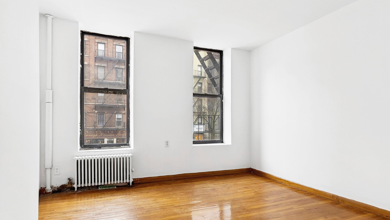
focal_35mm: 22
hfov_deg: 81.2
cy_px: 131
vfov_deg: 51.2
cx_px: 203
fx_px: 228
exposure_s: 1/10
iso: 640
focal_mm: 17
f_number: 8
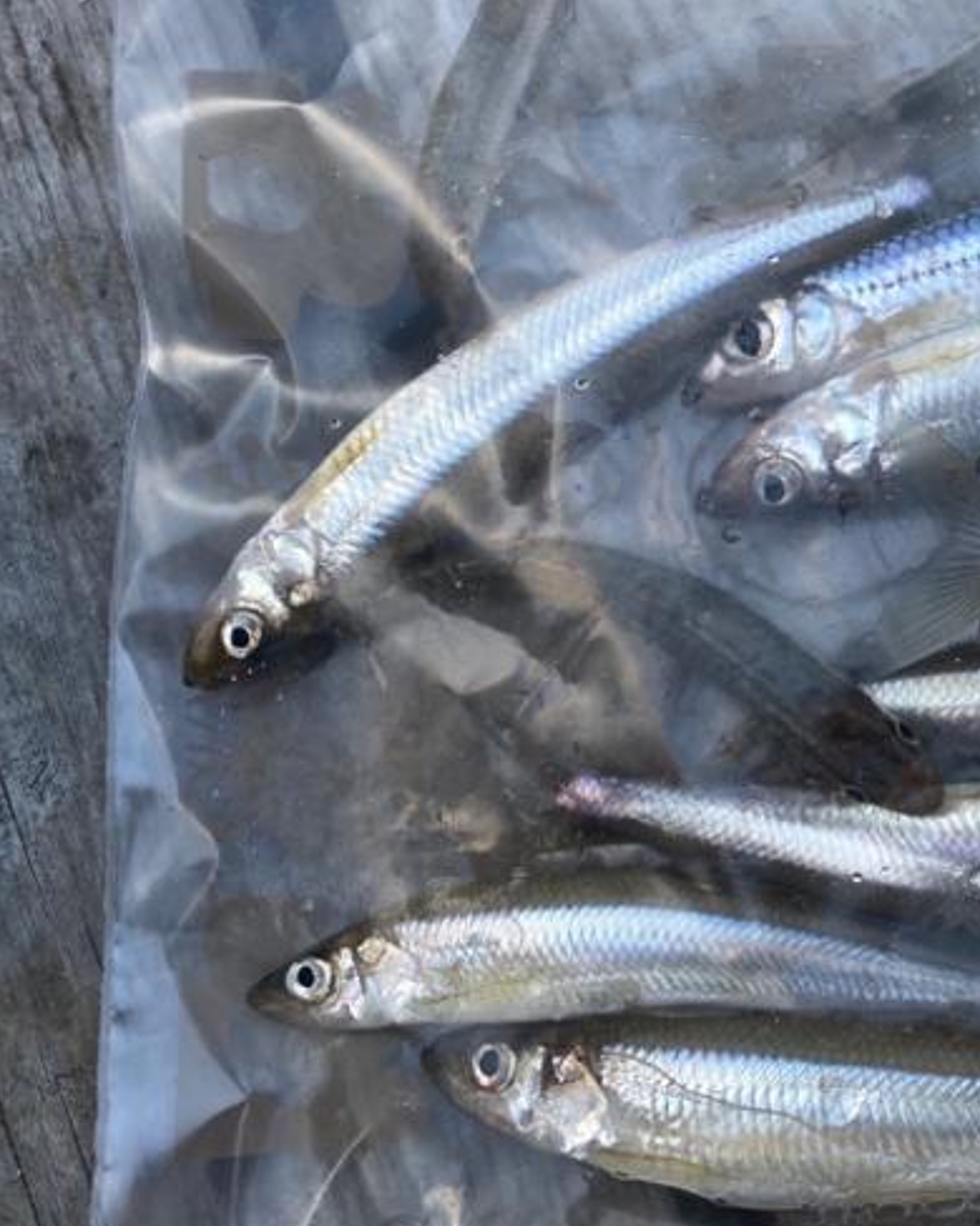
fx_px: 1886
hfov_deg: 25.9
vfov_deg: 35.8
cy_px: 457
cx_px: 1194
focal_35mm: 52
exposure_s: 1/132
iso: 32
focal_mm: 4.25
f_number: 1.8
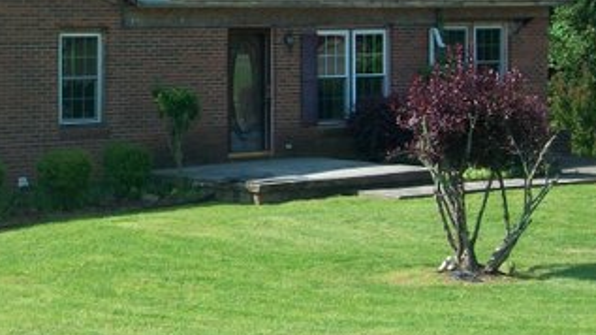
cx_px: 74
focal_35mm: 115
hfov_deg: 18.4
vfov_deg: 10.5
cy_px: 37
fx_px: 1817
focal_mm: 8.8
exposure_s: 1/500
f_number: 3.6
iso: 80
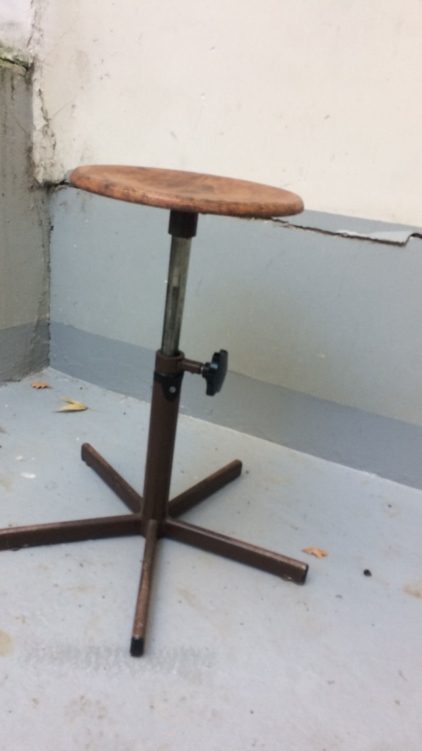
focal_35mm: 32
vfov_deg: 61.0
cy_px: 378
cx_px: 182
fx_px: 637
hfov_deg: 36.6
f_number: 2.2
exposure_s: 1/33
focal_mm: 4.15
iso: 32
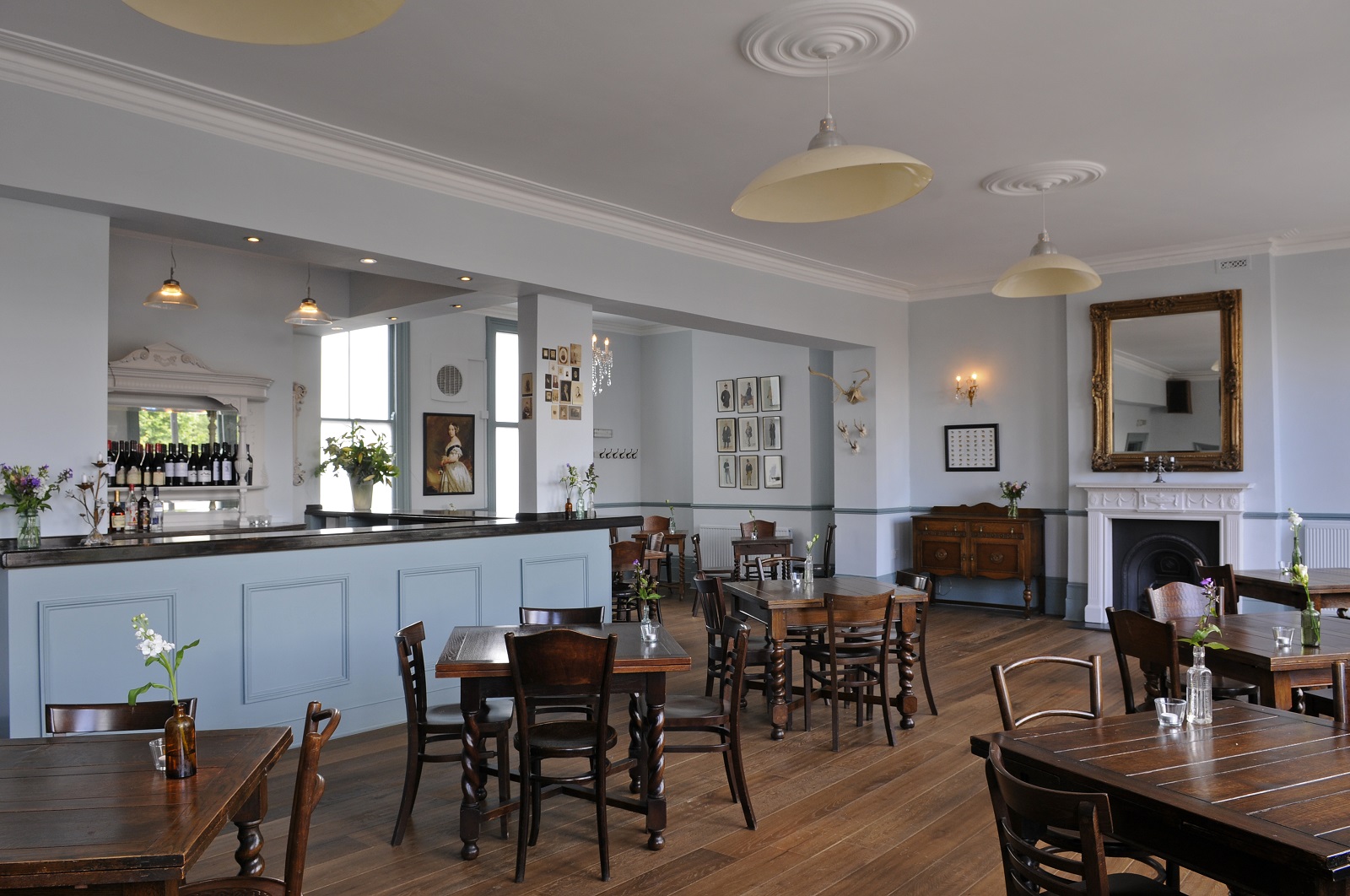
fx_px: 955
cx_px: 675
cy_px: 448
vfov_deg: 50.3
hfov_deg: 70.5
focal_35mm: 26
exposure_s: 1/13
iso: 200
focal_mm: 17
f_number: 7.1
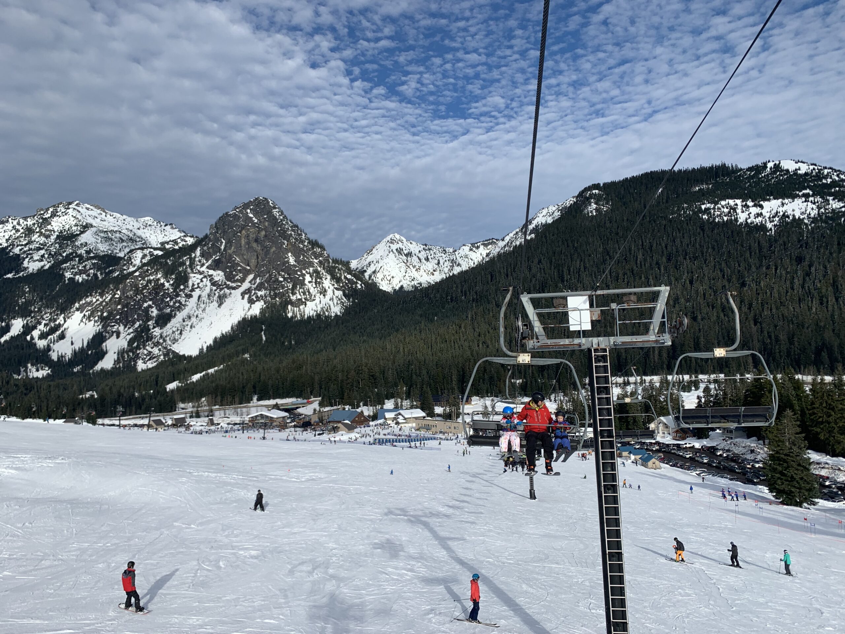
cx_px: 422
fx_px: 635
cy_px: 317
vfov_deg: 53.1
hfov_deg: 67.3
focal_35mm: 26
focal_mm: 4.25
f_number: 1.8
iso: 25
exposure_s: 1/3788
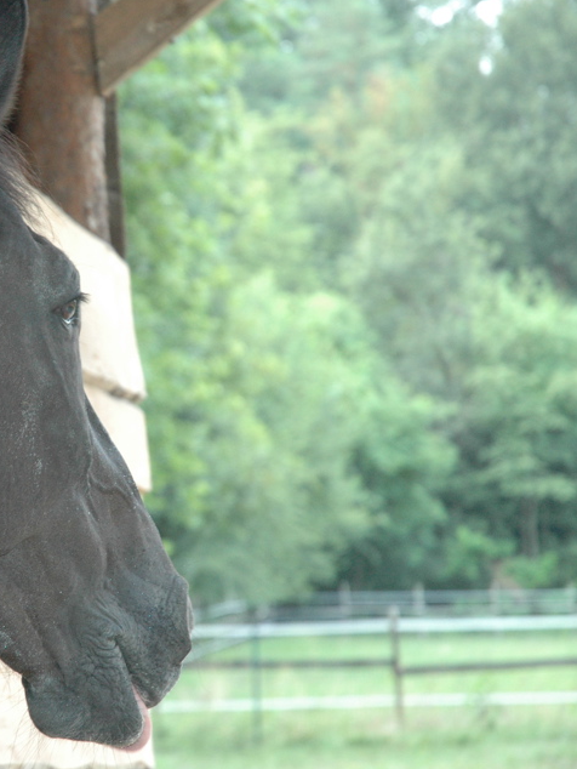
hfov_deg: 9.7
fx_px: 3398
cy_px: 382
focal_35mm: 153
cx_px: 42
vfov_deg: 12.9
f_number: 4.5
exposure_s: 1/90
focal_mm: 70
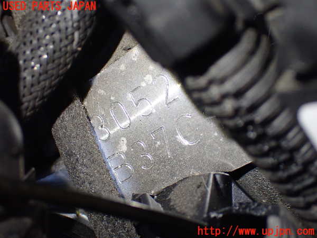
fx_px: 495
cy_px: 119
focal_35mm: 54
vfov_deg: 27.0
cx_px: 158
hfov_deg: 35.5
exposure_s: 1/60
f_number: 3.3
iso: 800
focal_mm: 9.65
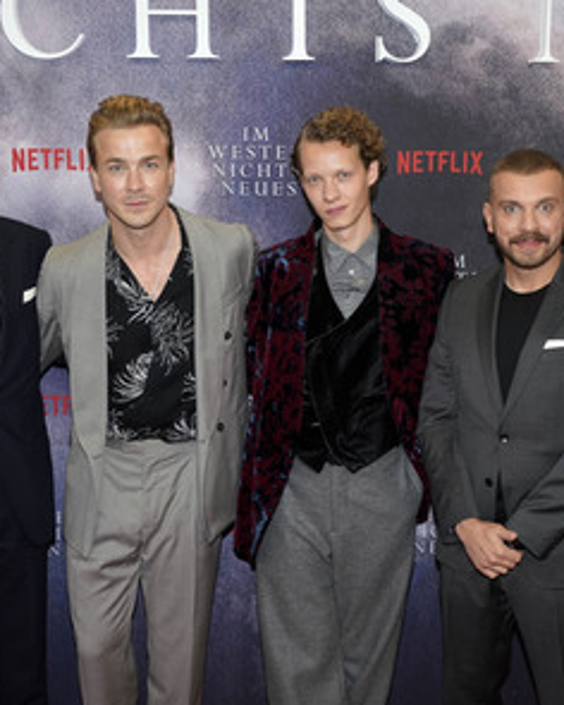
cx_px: 333
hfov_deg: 27.1
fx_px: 1168
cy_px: 354
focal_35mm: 56
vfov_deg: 33.6
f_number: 5.6
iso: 640
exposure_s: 1/160
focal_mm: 39
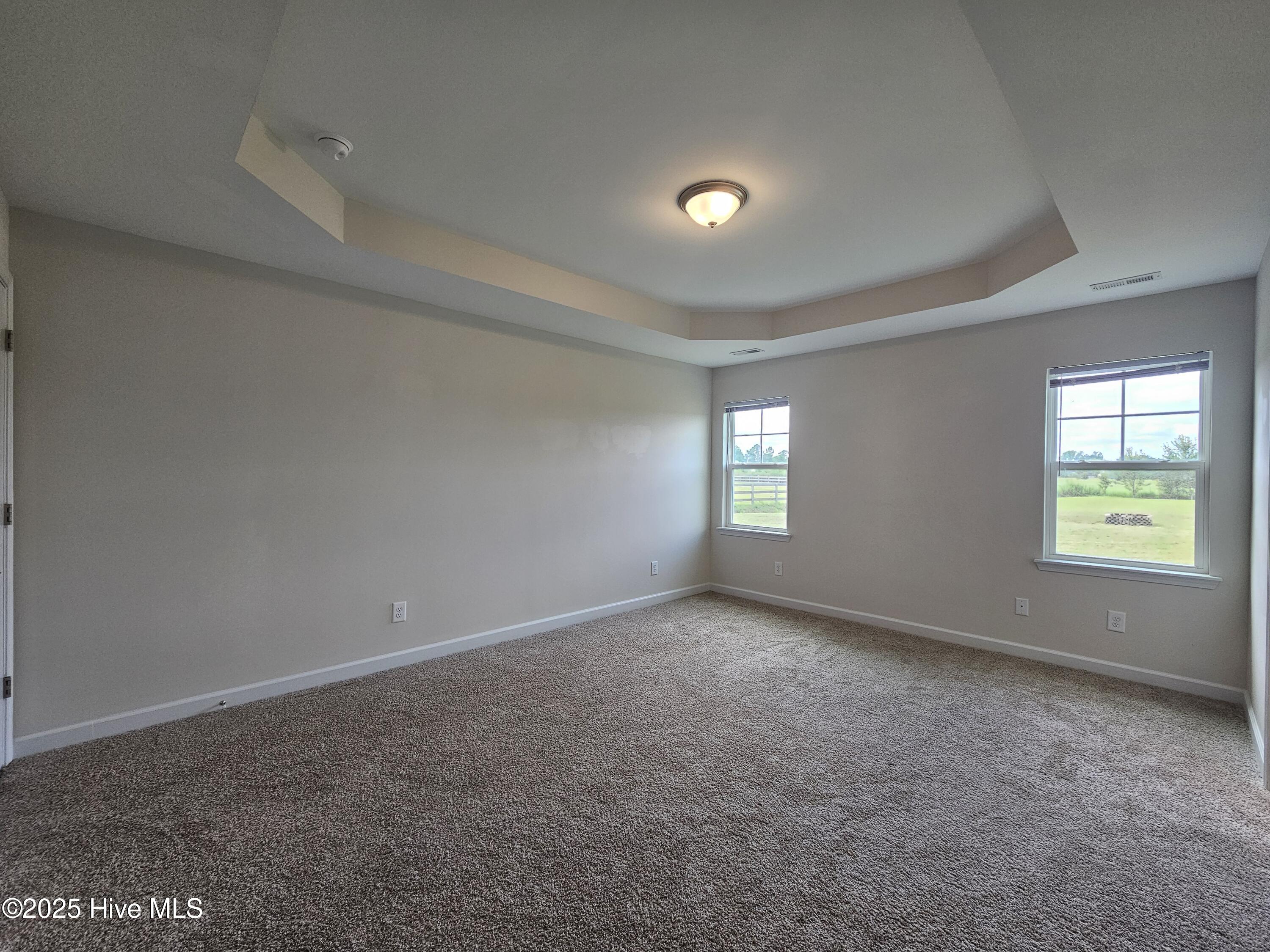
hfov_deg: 106.2
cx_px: 635
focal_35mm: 13
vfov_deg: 89.9
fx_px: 477
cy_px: 476
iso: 80
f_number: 2.2
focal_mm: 2.2
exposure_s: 1/60
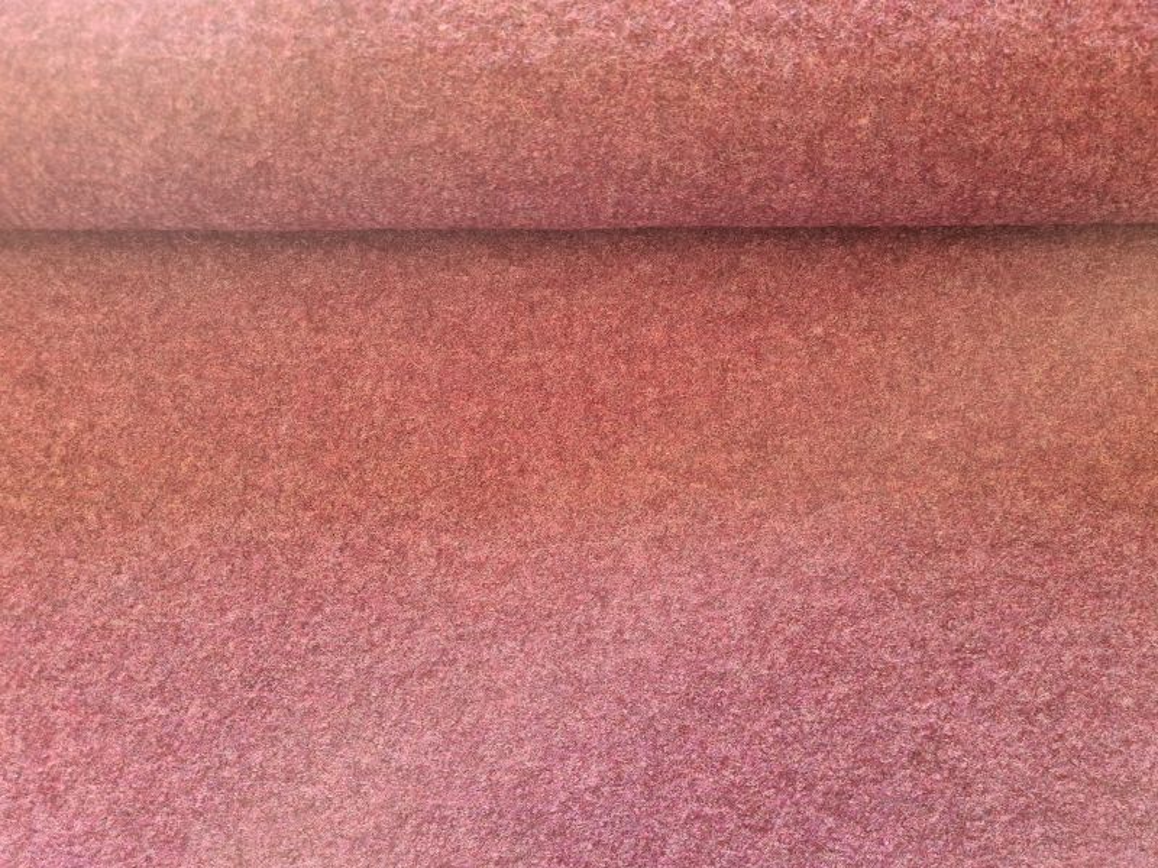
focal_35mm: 26
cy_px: 434
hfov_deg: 67.3
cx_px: 579
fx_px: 870
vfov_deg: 53.1
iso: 100
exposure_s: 1/100
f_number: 1.8
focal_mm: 5.4
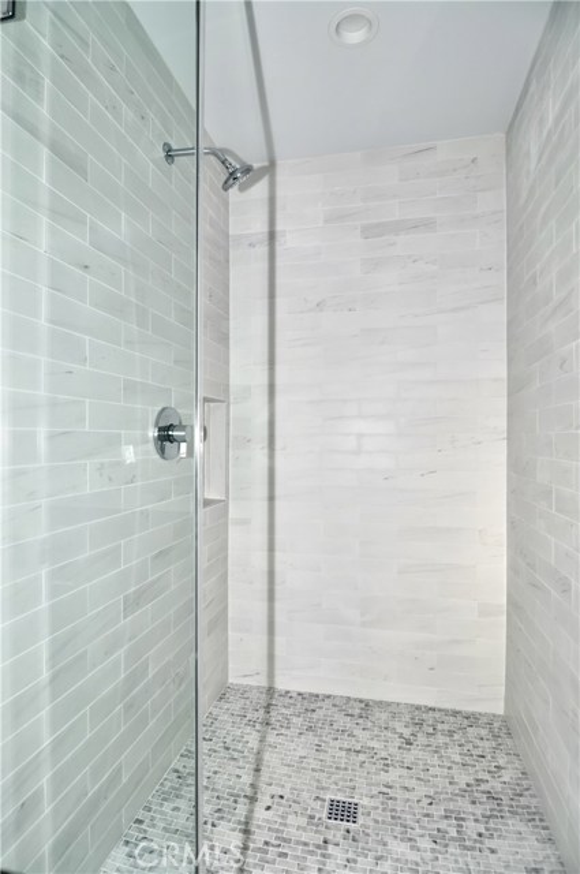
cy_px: 437
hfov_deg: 67.2
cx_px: 290
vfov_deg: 90.1
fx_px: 436
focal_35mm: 18
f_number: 6.3
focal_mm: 12
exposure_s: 1/60
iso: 400
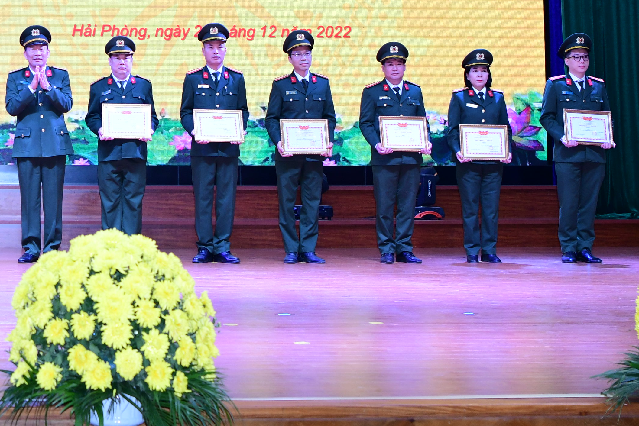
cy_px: 45
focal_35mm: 80
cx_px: 20
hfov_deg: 24.4
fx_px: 1420
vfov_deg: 16.8
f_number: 3.5
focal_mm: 27
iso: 1000
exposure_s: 1/200
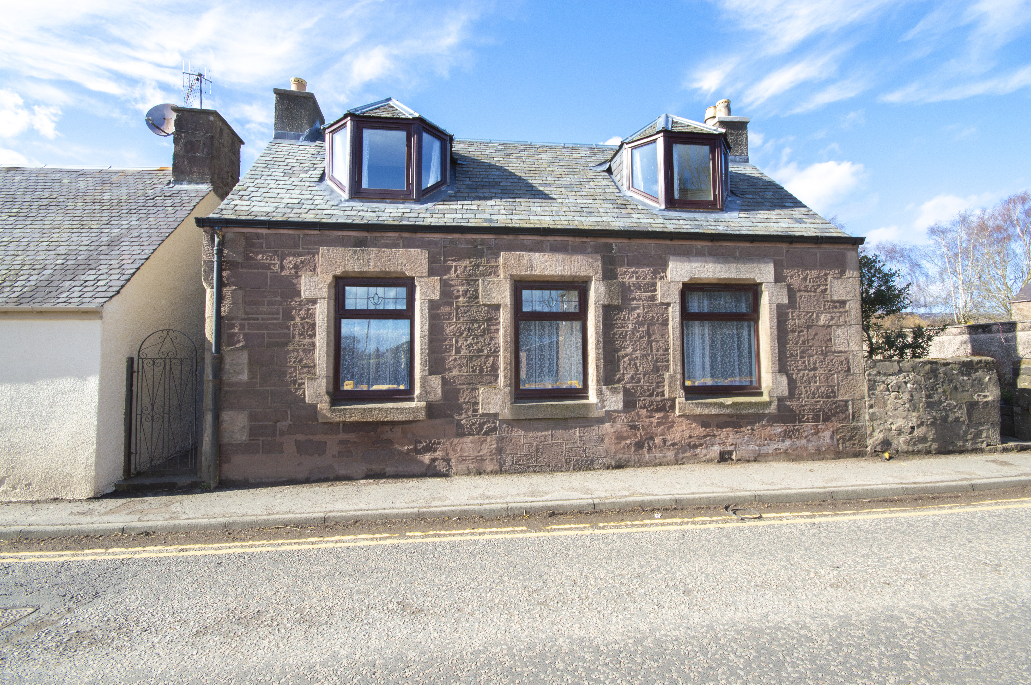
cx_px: 516
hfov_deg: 100.4
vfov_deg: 77.2
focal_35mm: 15
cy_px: 342
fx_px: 429
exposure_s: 1/200
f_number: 11
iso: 200
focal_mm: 10
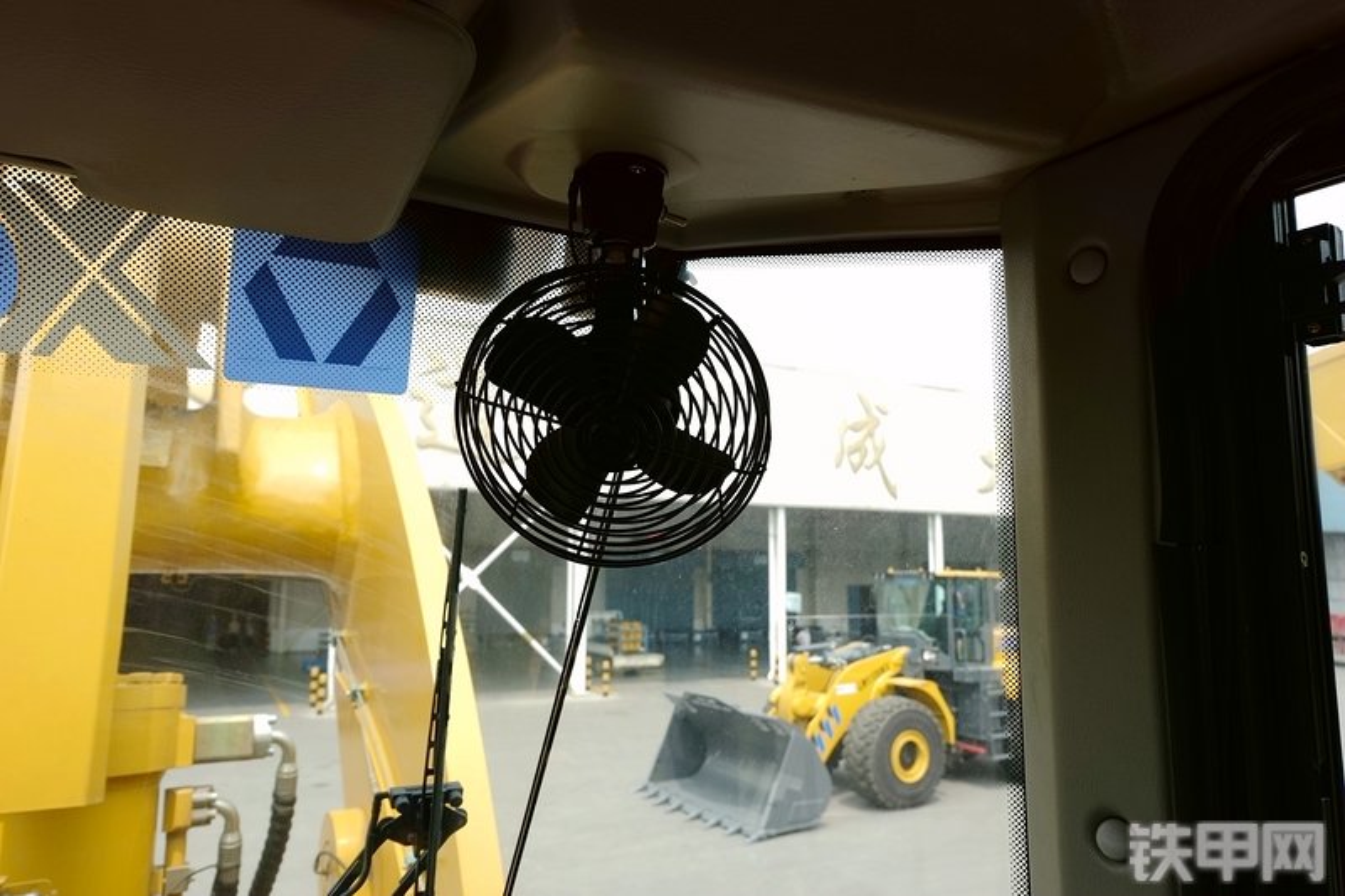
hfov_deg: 73.8
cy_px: 448
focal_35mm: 24
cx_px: 672
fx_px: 896
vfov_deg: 53.1
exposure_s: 1/170
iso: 100
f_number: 5
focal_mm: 16
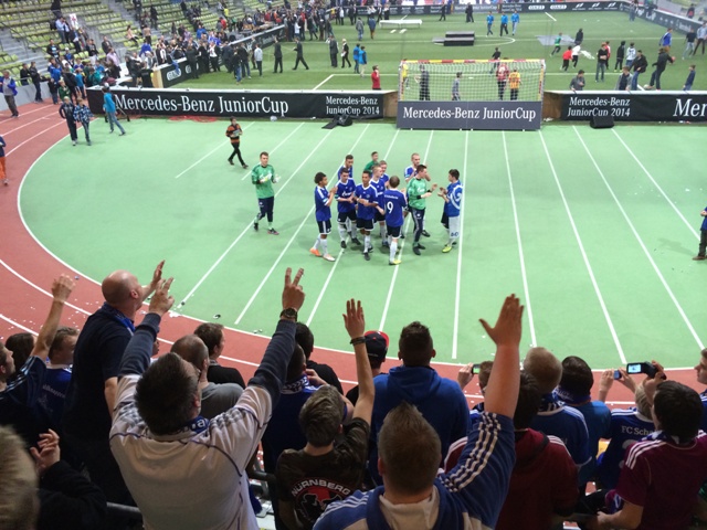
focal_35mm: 30
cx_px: 354
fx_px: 613
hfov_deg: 60.0
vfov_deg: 46.8
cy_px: 265
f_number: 2.2
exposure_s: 1/30
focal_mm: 4.12
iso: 160
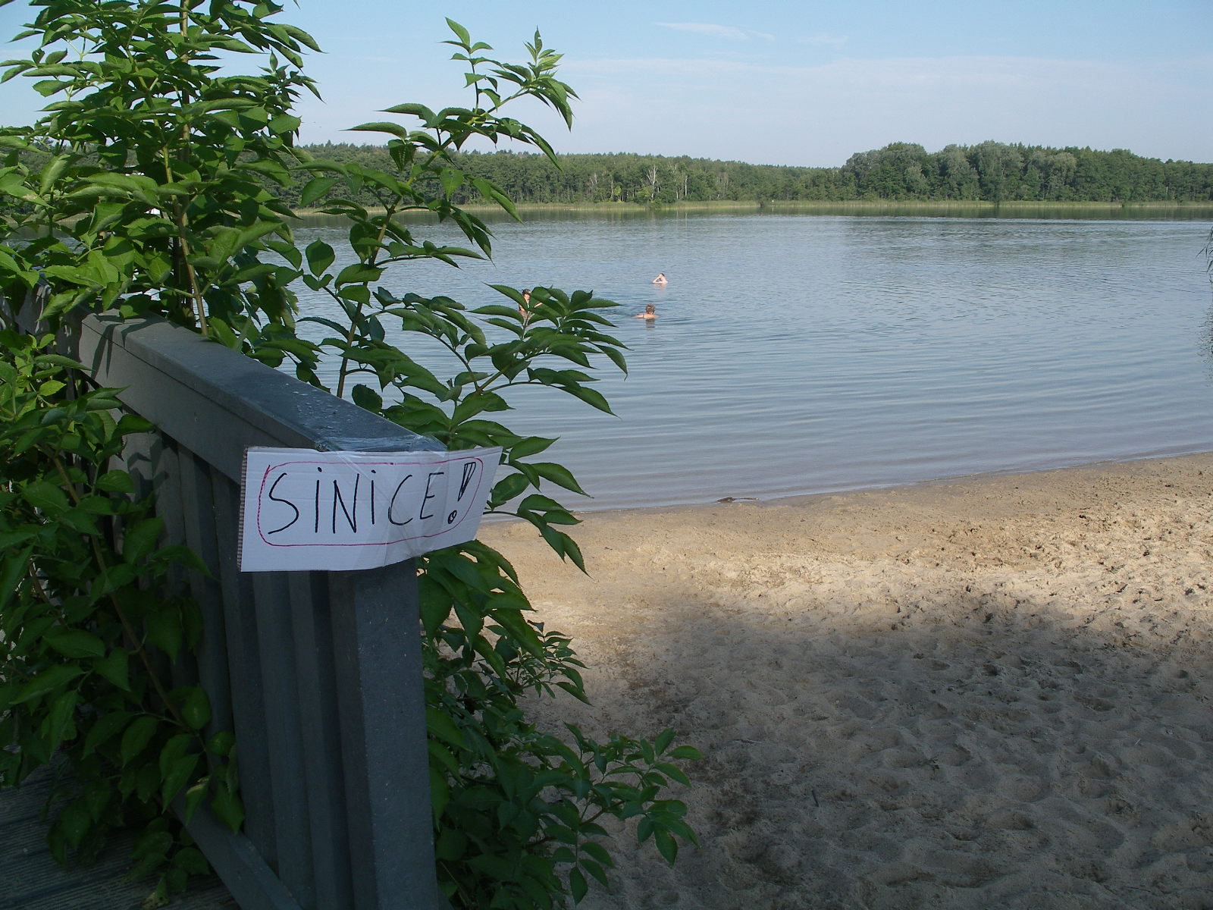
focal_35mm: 37
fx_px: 1297
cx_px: 606
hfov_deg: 50.1
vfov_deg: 38.7
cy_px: 455
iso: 80
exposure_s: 1/250
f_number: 5.6
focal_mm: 7.8
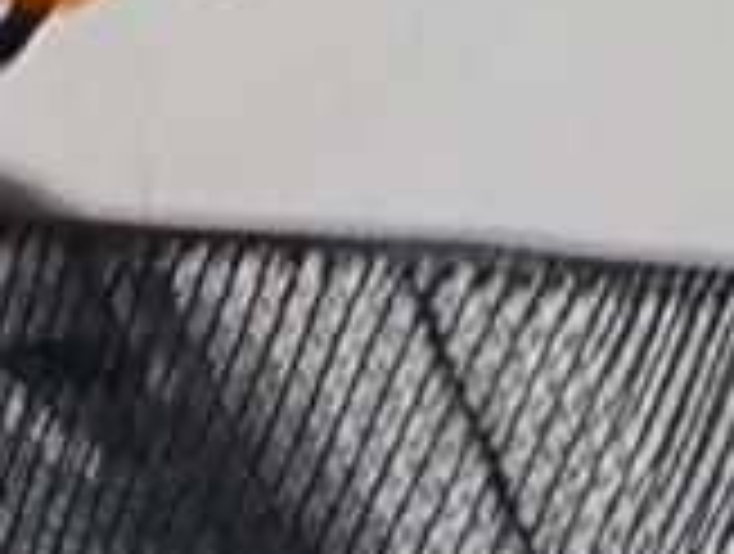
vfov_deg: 6.2
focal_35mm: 235
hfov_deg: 8.2
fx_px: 4994
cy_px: 982
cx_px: -405
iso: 180
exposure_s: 1/30
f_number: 3.3
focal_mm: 4.1
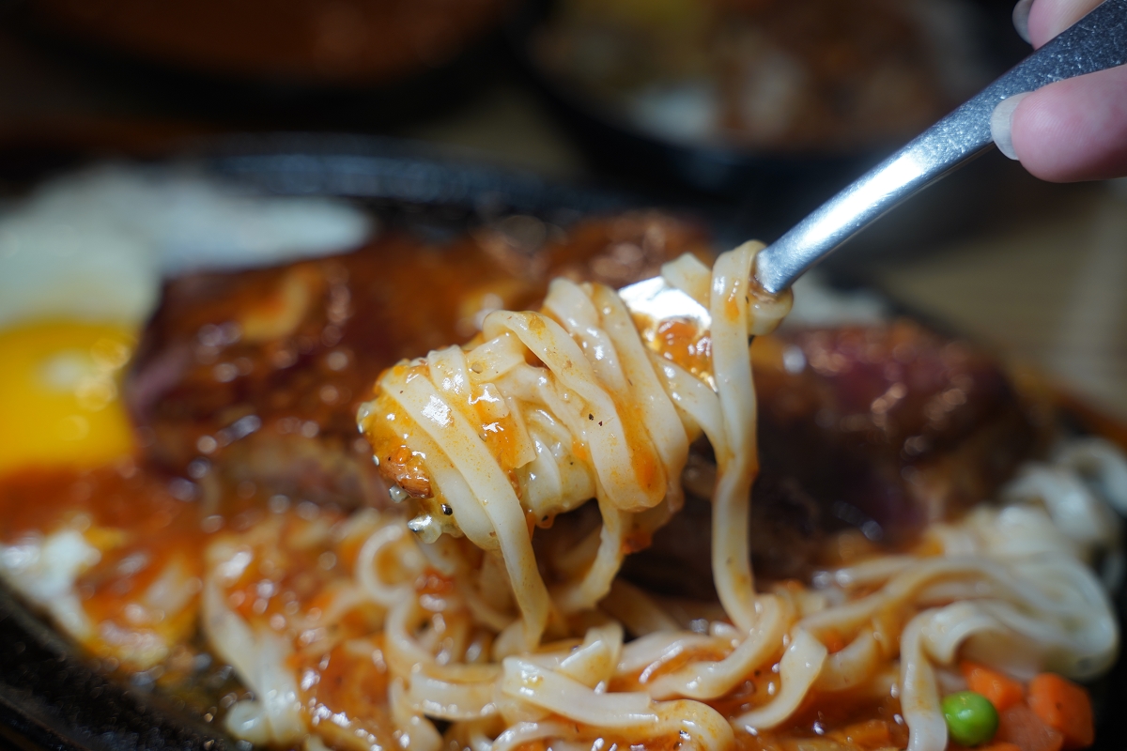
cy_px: 376
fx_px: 2348
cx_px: 564
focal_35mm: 75
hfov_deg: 27.0
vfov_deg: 18.2
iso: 200
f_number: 4
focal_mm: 75
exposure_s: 1/80
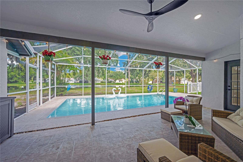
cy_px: 81
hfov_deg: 104.3
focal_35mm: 14
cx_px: 122
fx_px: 94
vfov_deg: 81.2
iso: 250
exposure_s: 1/60
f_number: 10
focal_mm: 14
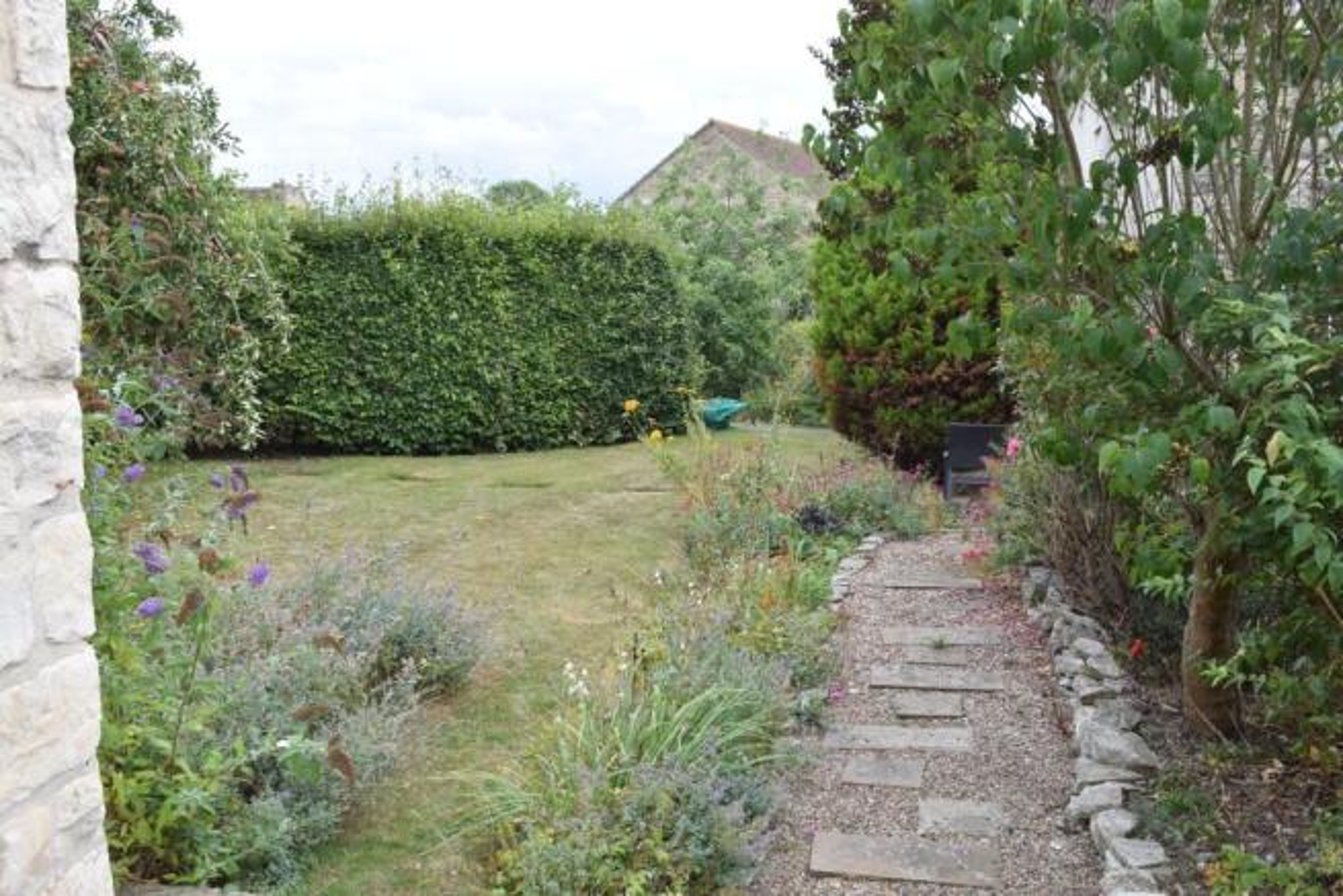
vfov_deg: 38.4
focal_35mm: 34
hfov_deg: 55.1
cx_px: 672
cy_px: 448
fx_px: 1287
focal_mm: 23
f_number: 16
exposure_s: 1/160
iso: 800
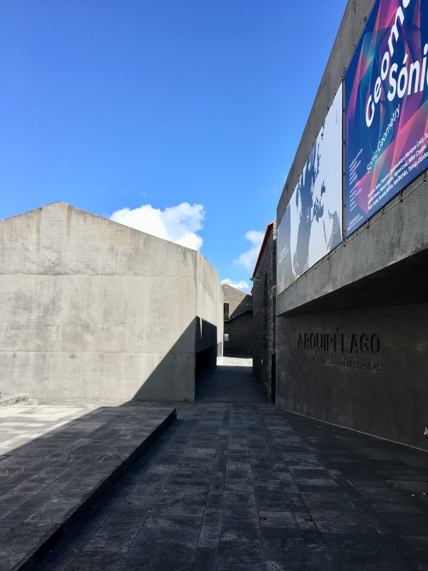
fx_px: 478
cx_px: 214
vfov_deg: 61.7
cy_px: 286
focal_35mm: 29
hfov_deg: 48.2
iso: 25
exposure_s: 1/827
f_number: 2.2
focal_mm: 4.15
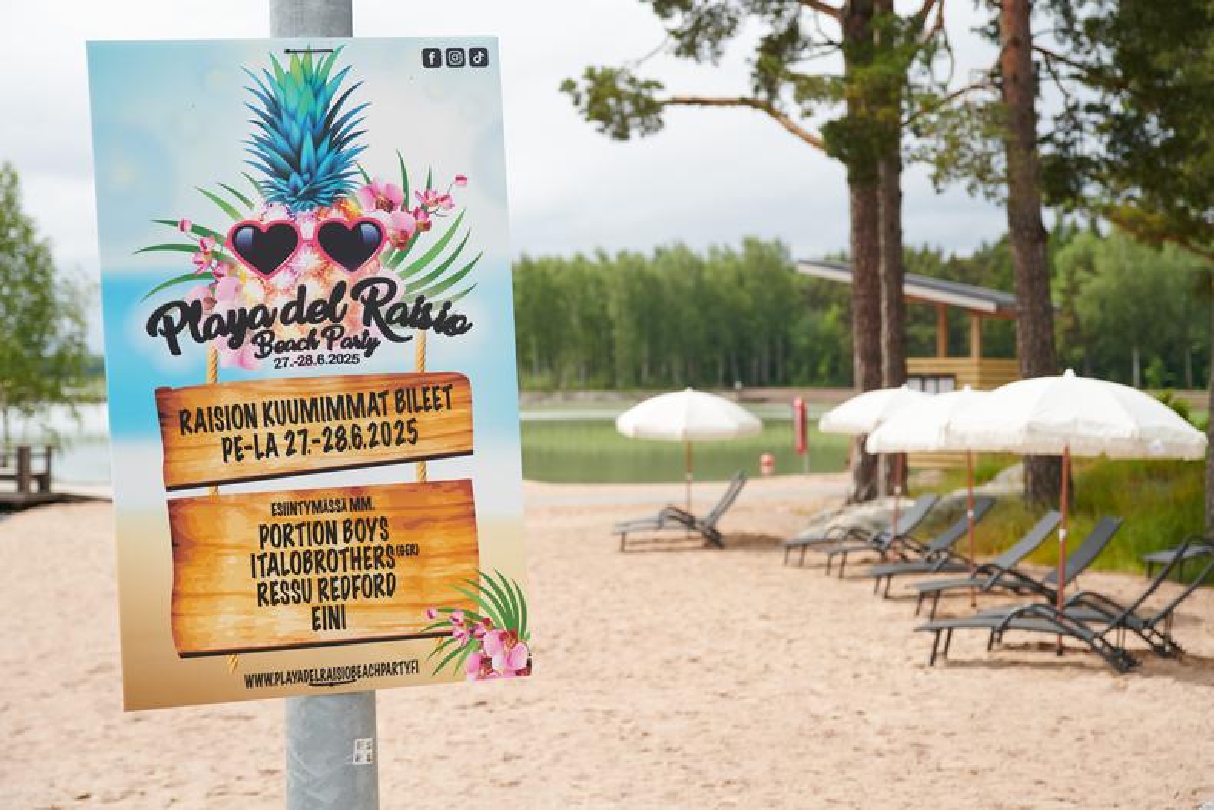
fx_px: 1855
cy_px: 405
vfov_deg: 24.6
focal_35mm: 55
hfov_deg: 36.2
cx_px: 607
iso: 100
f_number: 2.8
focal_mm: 55
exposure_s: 1/2000
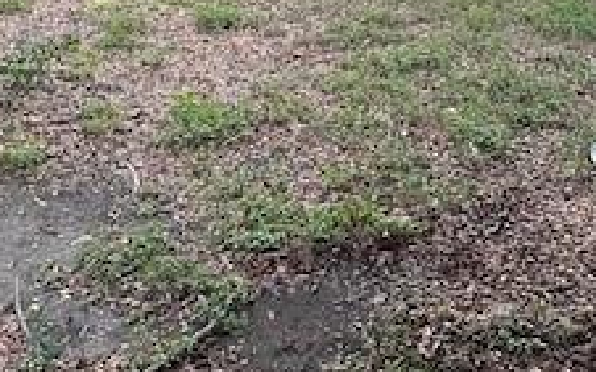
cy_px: -119
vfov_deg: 17.0
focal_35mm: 72
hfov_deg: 28.6
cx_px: 322
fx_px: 1169
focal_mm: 6.86
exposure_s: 1/121
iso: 160
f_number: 1.78
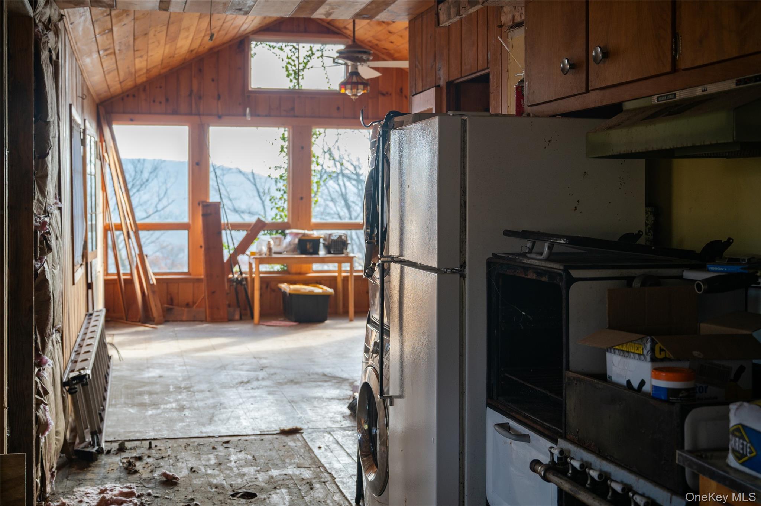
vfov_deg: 31.8
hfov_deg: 46.4
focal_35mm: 42
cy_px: 253
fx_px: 887
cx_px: 380
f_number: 4.5
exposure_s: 1/80
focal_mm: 42
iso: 100
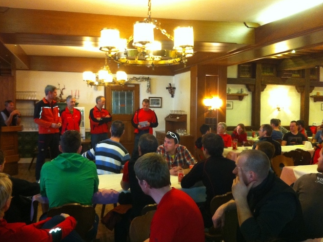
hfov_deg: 50.2
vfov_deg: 38.6
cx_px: 156
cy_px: 123
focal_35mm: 37
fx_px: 345
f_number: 2.8
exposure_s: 1/15
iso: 320
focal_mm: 3.85
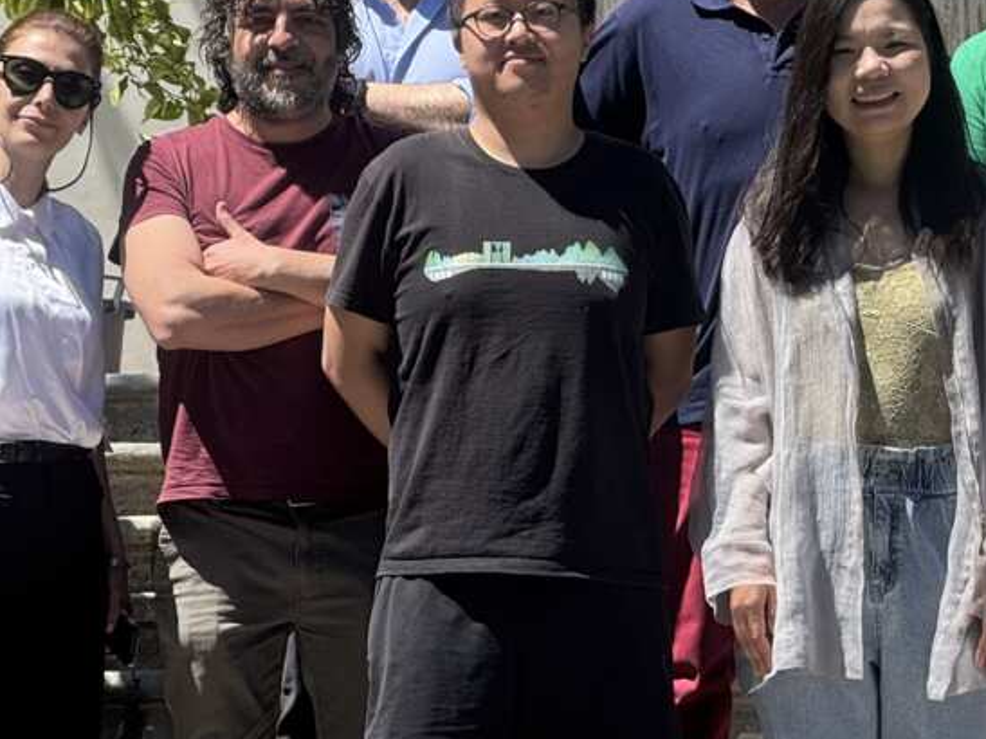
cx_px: 806
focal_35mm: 281
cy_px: 379
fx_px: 8002
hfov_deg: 7.0
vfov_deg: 5.3
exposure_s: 1/891
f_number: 2.8
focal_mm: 15.66
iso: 50
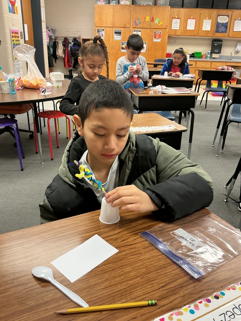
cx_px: 120
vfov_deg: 61.7
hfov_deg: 48.2
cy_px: 160
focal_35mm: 29
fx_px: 269
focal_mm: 3
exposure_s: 1/60
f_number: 1.8
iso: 100
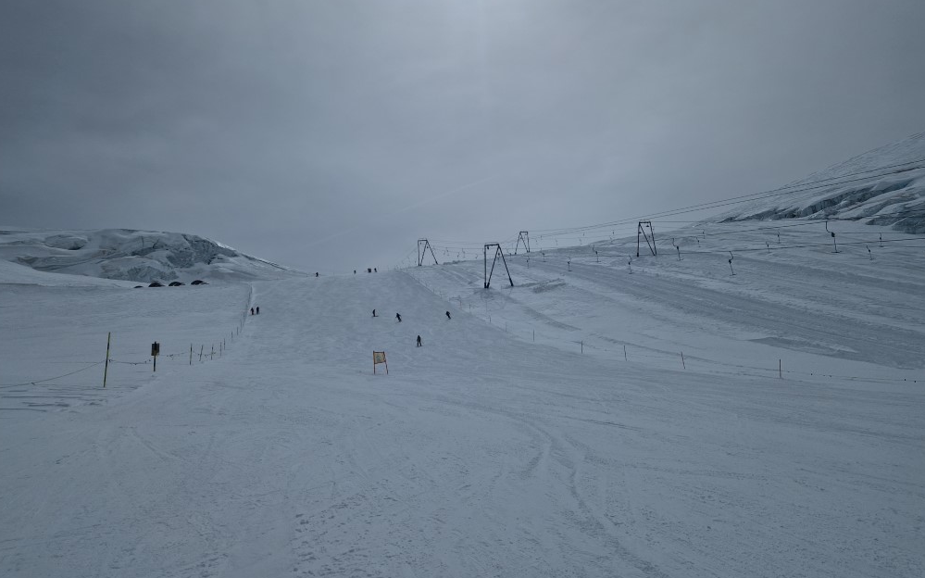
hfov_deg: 72.6
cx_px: 462
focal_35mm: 25
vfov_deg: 49.2
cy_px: 258
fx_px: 630
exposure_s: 1/17728
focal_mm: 5.4
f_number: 1.8
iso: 50
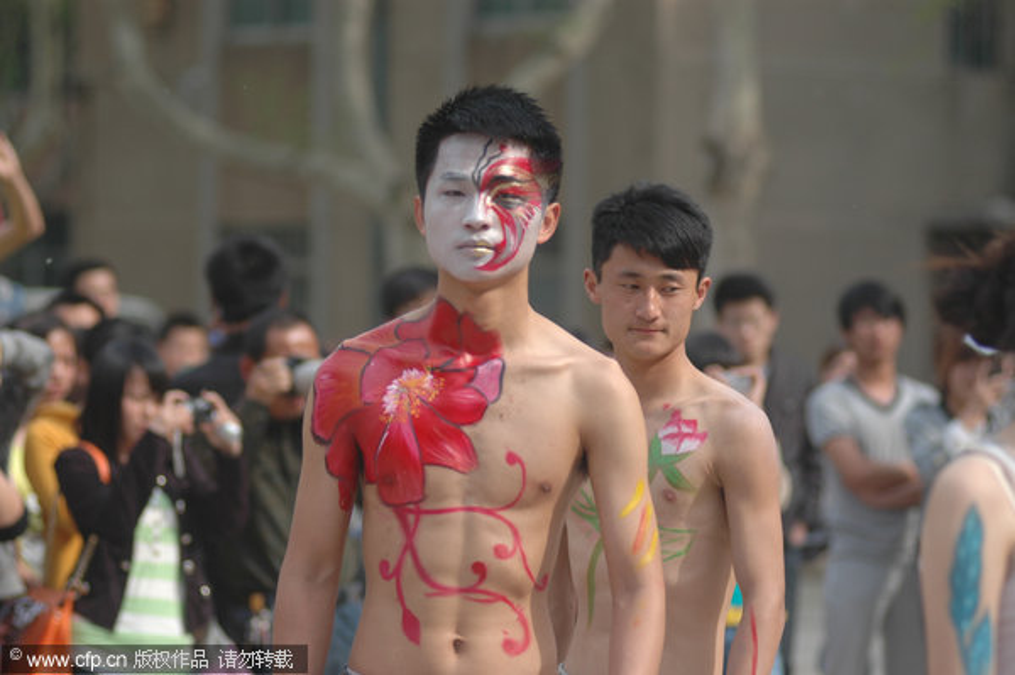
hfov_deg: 11.4
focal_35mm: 180
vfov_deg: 7.6
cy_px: 338
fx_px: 5071
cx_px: 508
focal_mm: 120
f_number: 2.8
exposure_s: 1/1600
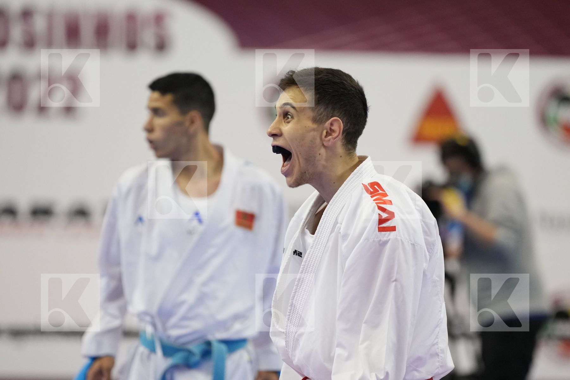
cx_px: 285
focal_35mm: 264
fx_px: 4180
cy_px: 190
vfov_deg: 5.2
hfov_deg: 7.8
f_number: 2.8
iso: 2500
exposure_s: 1/1000
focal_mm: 176
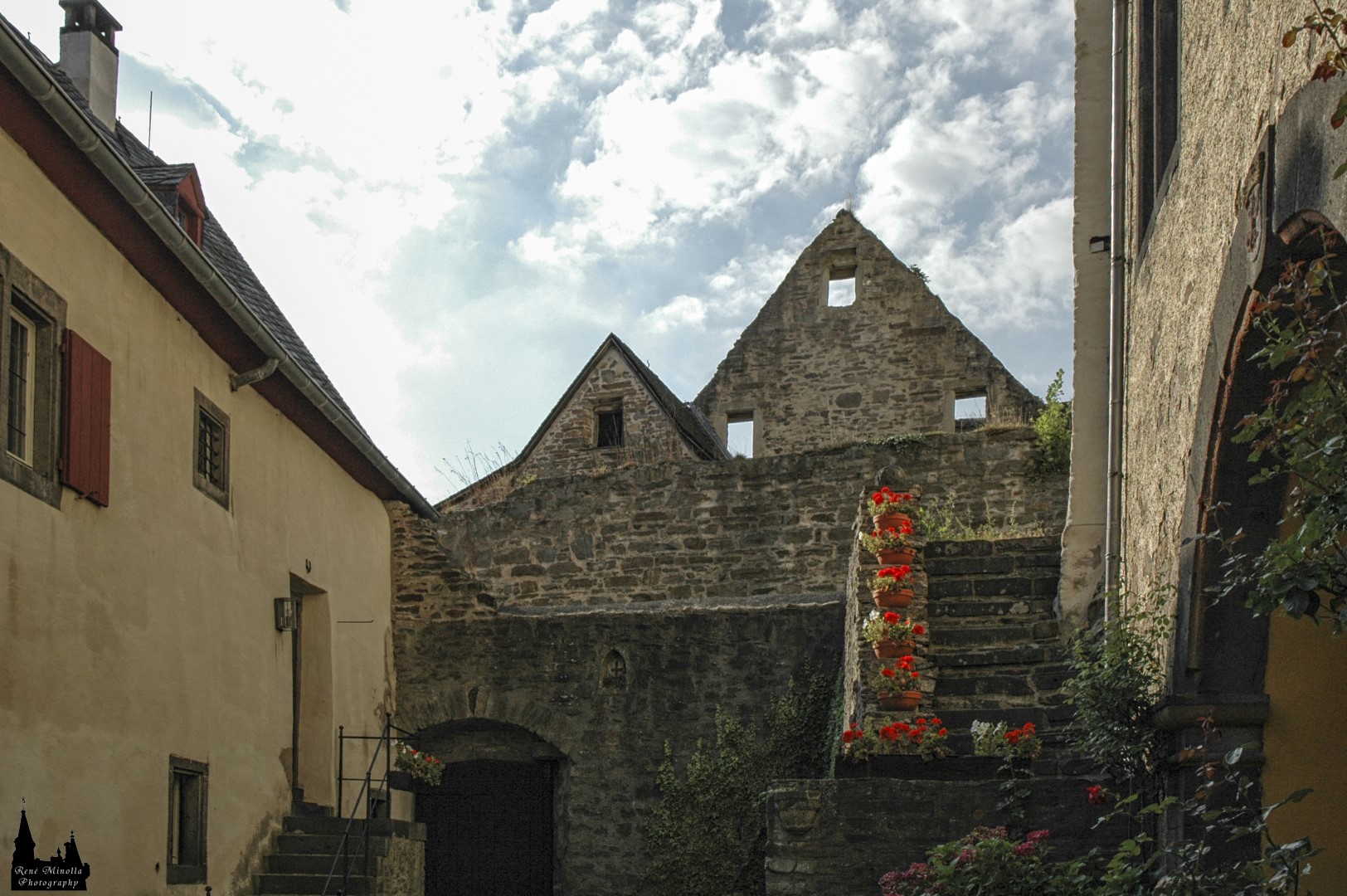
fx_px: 1346
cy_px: 448
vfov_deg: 36.8
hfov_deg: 53.2
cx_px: 674
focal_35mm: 36
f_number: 10
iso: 200
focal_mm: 24
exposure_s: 1/400
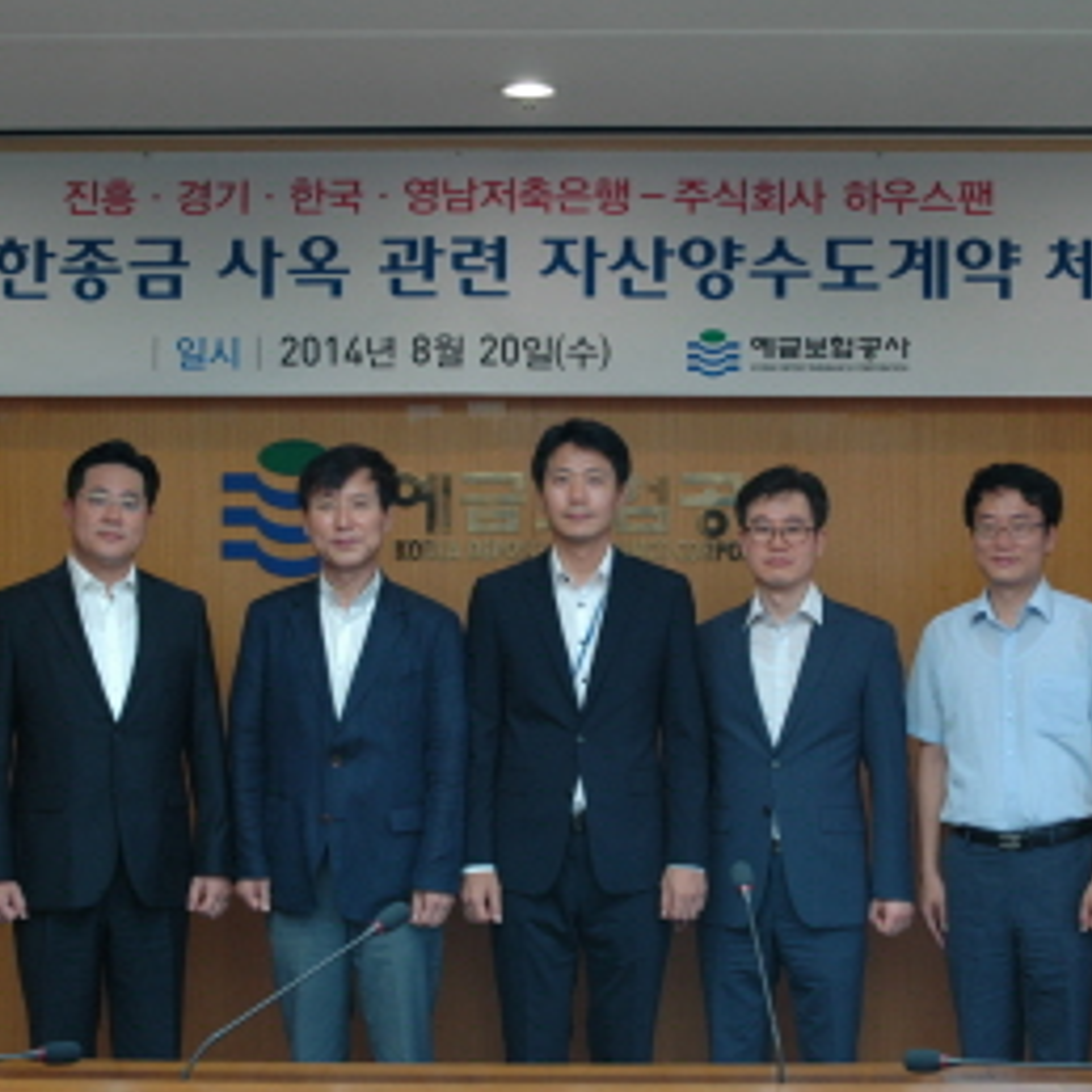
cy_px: 538
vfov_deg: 25.1
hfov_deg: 25.1
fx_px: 2450
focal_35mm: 69
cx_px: 569
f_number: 4.5
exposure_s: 1/25
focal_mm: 35
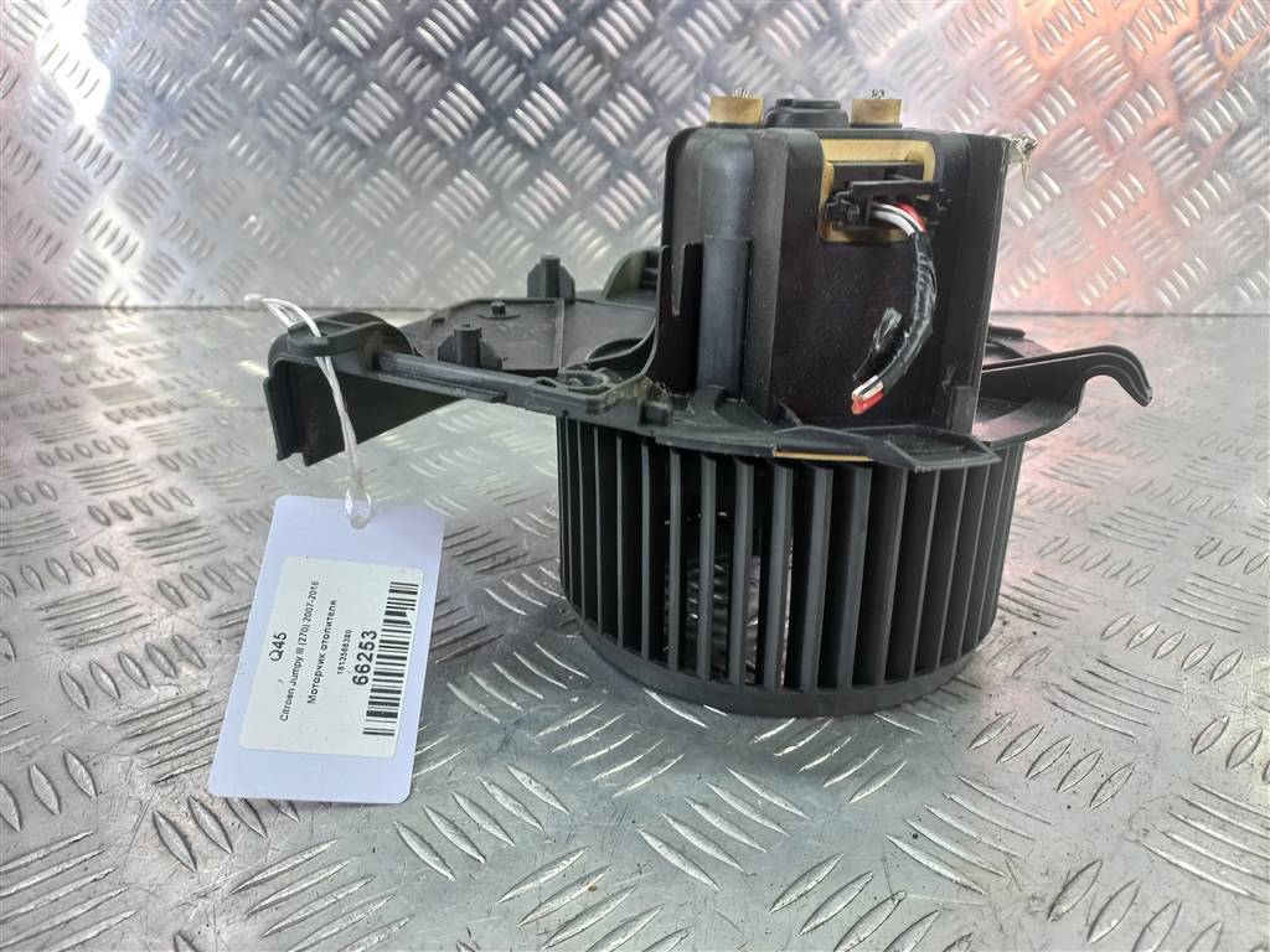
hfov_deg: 69.4
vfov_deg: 54.9
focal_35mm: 25
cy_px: 476
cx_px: 635
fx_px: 917
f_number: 1.8
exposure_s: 1/50
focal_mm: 4.6
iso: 125
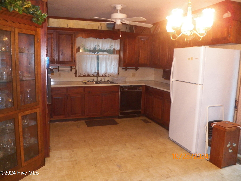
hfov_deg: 63.4
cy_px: 90
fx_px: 195
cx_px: 120
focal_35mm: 28
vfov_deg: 49.7
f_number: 2.8
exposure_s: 1/30
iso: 400
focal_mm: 4.9
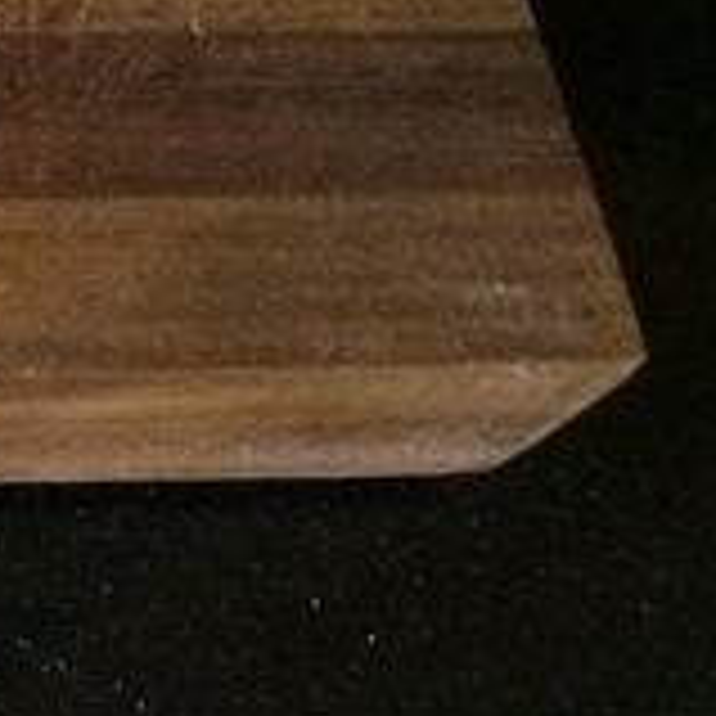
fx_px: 3510
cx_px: -1139
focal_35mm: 150
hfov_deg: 9.9
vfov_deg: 11.4
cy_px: -187
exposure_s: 1/20
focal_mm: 4.12
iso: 320
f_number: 2.2
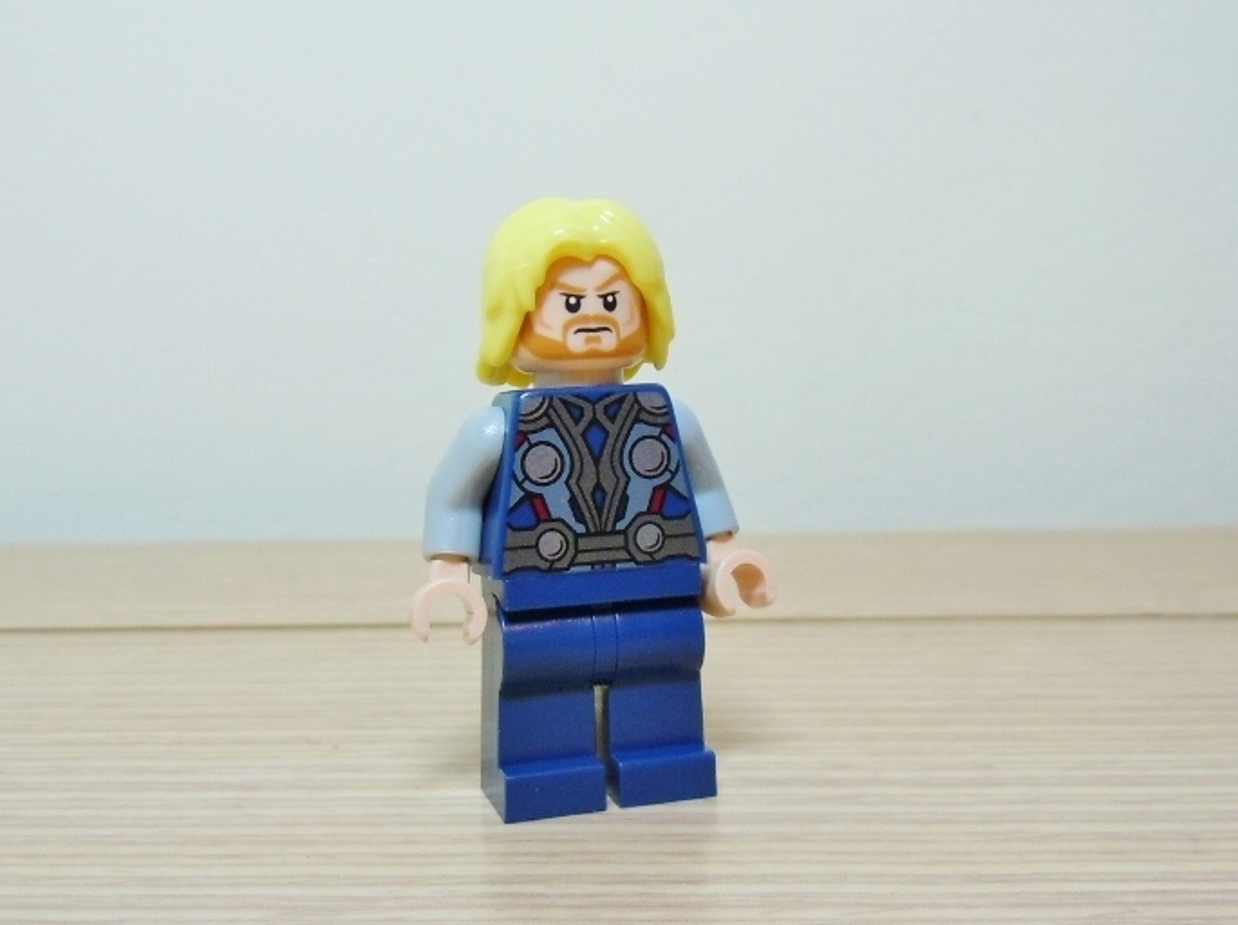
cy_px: 462
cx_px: 619
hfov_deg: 60.0
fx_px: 1072
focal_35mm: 30
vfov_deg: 46.7
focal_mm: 5.4
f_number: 3.5
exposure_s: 1/30
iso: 200
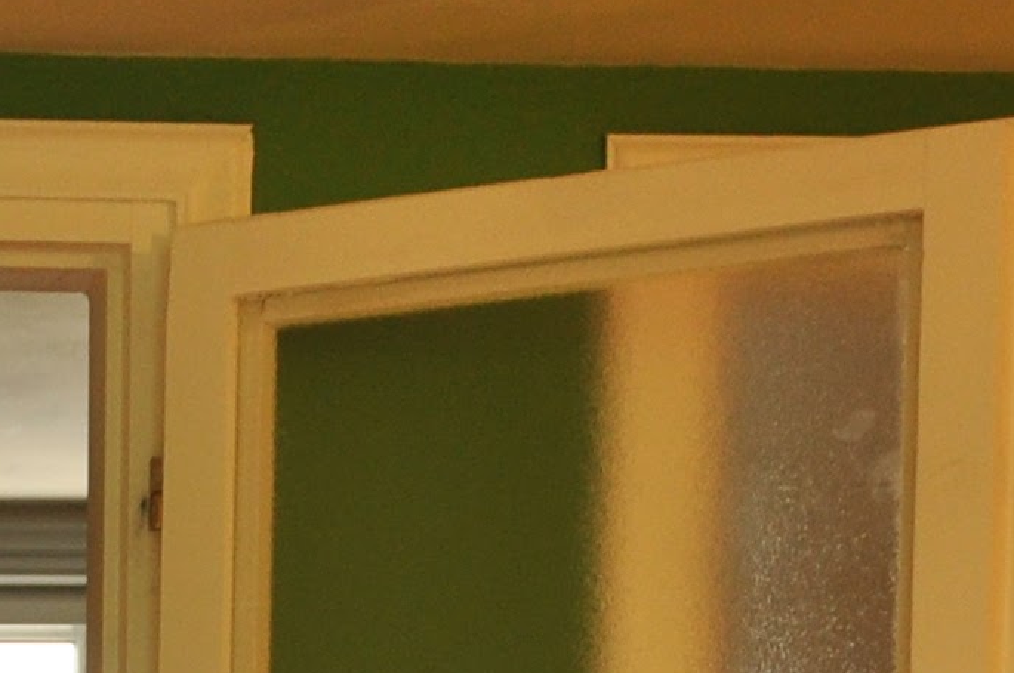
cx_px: -617
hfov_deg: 11.5
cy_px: 2089
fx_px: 4754
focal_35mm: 169
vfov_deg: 7.1
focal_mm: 18
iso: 400
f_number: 5.6
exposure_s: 1/15
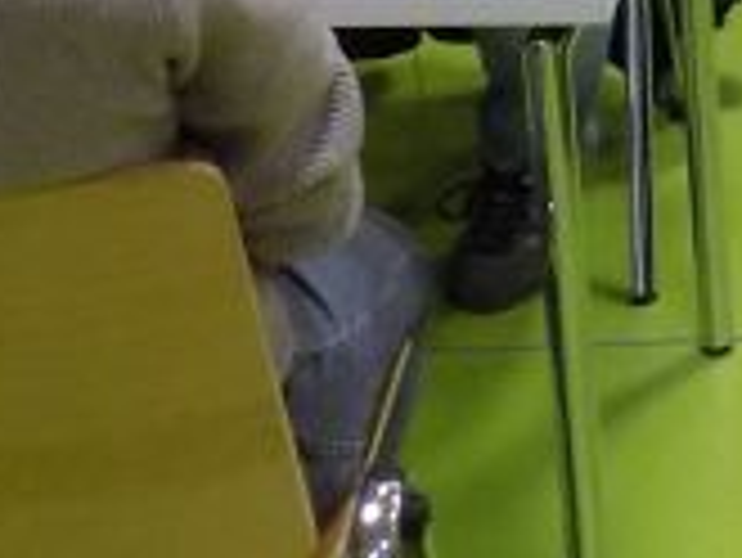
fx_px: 3067
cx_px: 1120
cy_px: -230
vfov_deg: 10.1
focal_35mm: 143
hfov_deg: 13.0
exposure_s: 1/30
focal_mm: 4
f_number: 3.1
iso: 320
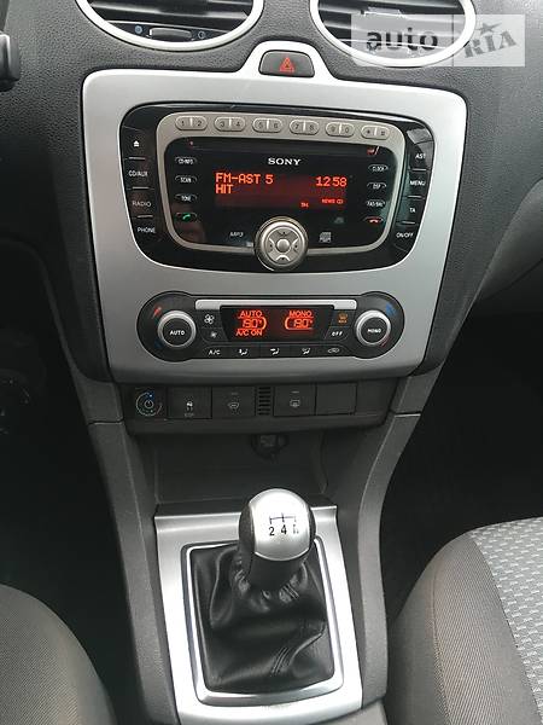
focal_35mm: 29
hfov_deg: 48.2
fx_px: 607
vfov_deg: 61.7
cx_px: 272
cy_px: 362
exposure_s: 1/33
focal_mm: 4.2
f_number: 2.2
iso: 50
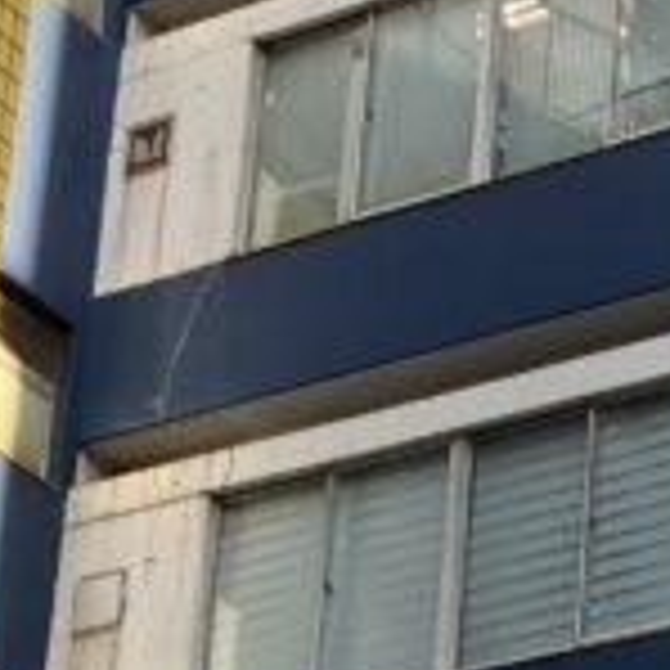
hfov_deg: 10.1
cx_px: 800
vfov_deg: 10.1
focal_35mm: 170
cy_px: 877
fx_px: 3723
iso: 25
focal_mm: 3.99
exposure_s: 1/150
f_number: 1.8
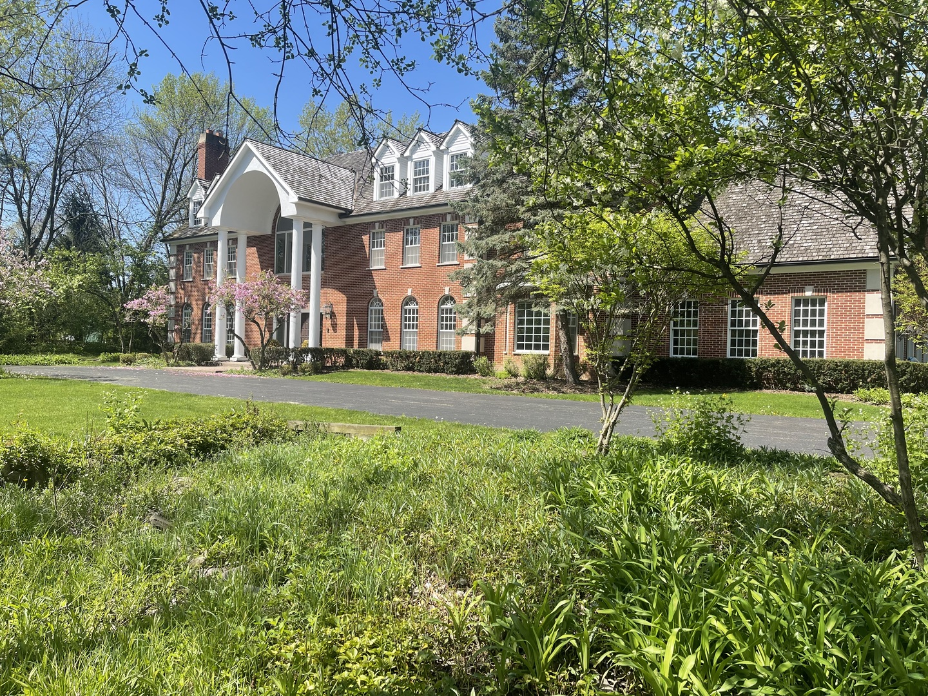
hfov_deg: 67.3
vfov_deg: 53.1
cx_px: 464
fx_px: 697
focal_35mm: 26
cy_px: 348
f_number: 1.6
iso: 32
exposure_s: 1/1642
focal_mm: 5.1
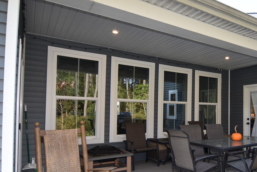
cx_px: 206
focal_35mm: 29
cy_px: 106
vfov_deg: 44.7
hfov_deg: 58.7
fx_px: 207
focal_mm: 12
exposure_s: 1/160
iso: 400
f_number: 6.3
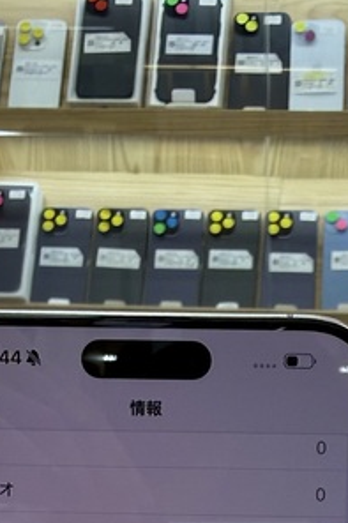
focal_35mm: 76
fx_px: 1103
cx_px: 289
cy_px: 723
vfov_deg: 23.0
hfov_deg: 17.7
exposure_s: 1/120
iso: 80
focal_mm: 2.22
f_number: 2.2
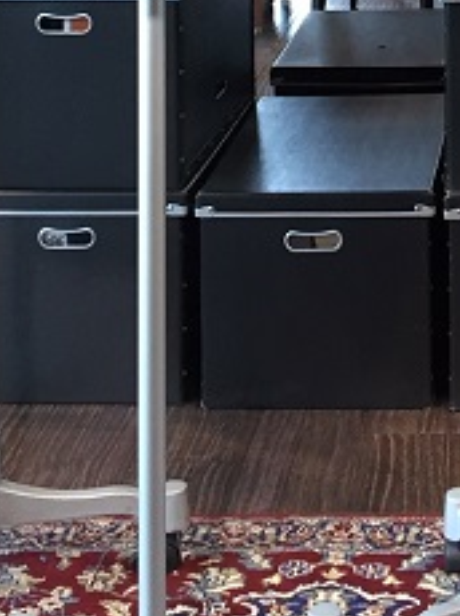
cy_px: -327
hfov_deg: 14.3
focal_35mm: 101
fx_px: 1793
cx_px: 489
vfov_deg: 17.4
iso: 100
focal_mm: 4.15
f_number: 2.2
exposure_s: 1/30
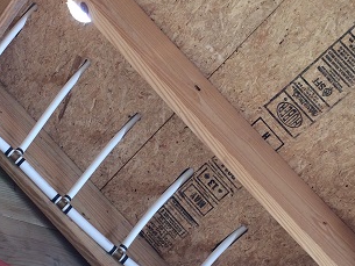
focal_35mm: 76
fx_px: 780
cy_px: 188
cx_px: 81
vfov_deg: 19.3
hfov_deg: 25.3
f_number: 2.2
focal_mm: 4.15
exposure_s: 1/160
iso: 32
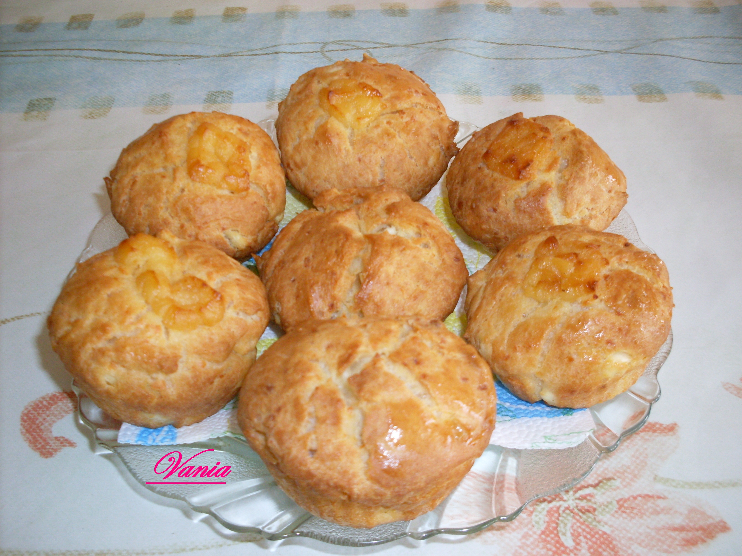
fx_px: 815
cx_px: 371
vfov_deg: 37.7
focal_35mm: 38
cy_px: 278
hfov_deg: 49.0
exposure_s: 1/45
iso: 100
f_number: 2.8
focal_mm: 6.3
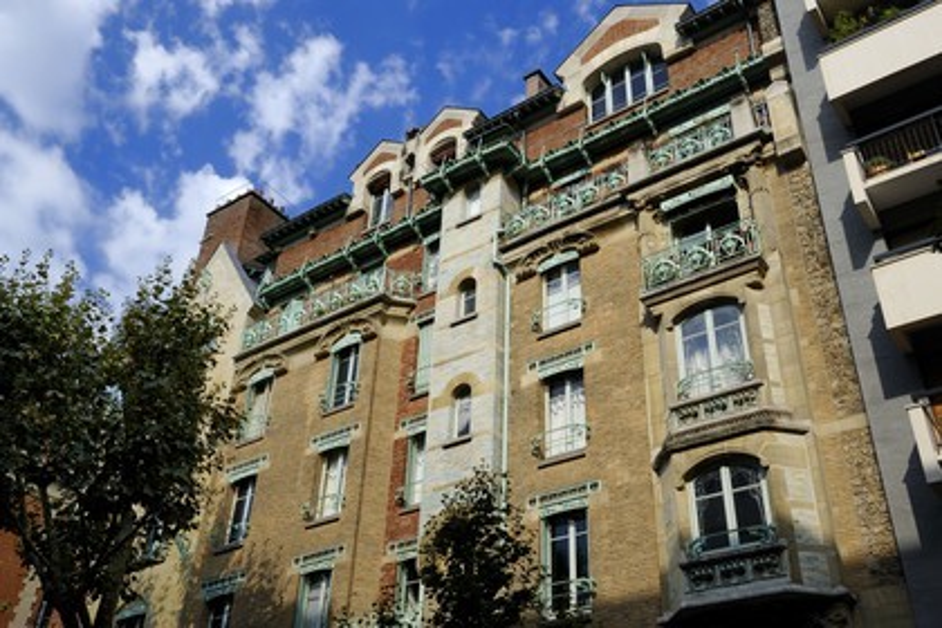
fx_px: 942
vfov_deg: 36.9
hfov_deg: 53.1
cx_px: 471
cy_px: 314
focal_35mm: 36
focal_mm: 36
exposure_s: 1/160
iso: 200
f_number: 18
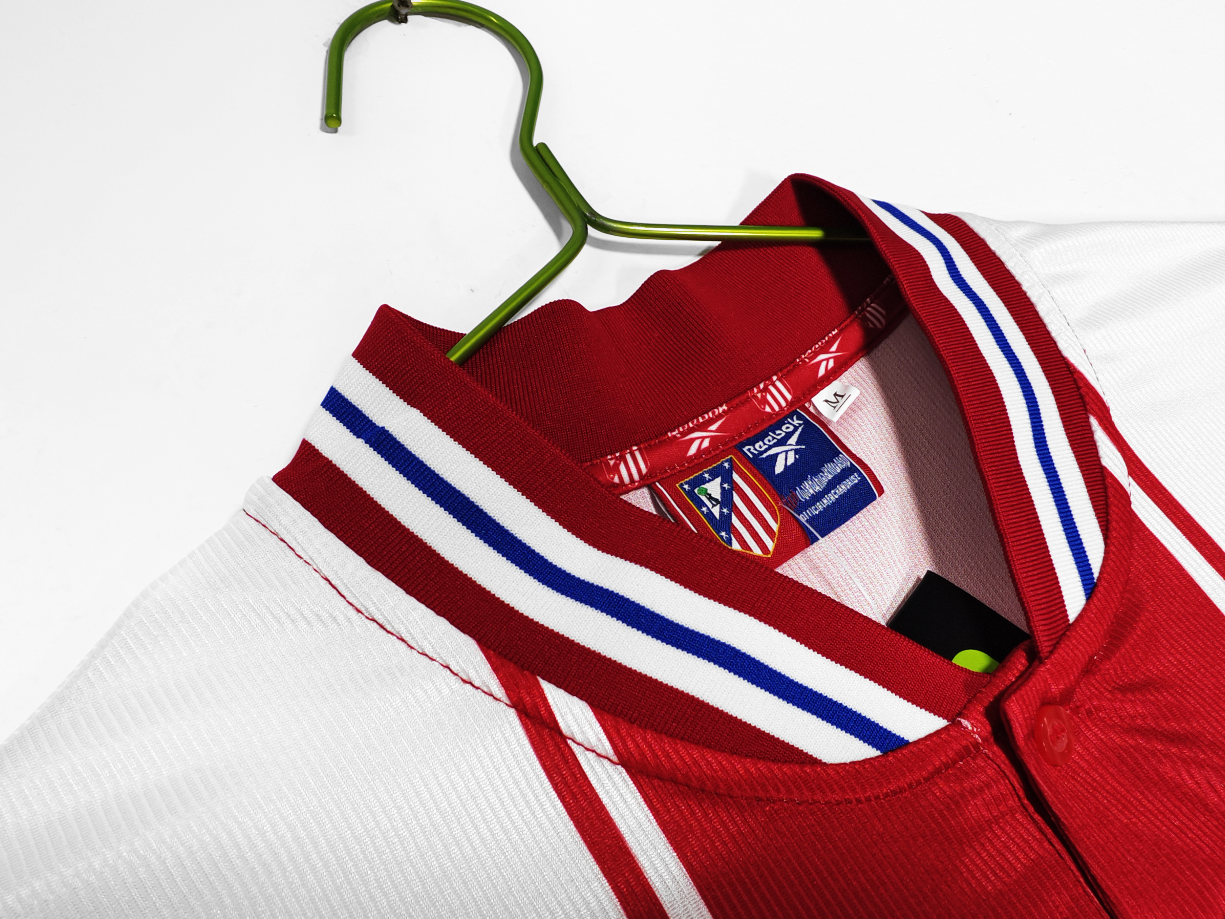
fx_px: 814
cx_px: 612
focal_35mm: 23
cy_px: 460
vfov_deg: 58.9
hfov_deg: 73.9
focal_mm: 2.59
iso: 106
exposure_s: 1/50
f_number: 2.2
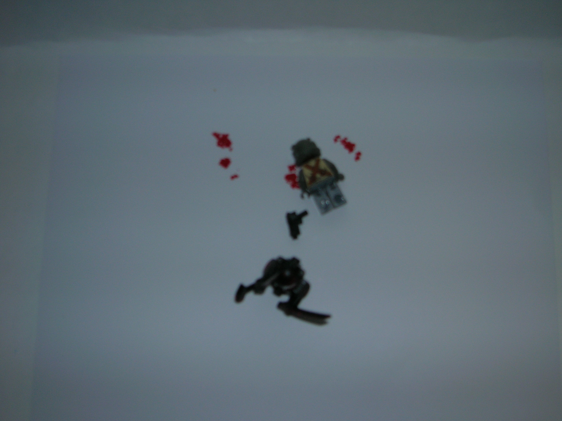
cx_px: 281
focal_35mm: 46
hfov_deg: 41.2
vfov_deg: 31.5
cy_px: 210
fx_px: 747
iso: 50
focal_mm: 7.7
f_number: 3.2
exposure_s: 1/60.1
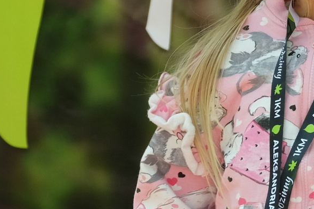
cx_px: 485
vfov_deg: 1.9
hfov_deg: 2.9
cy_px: 130
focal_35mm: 706
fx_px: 6156
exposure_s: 1/140
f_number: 4.6
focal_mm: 107.4
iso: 200
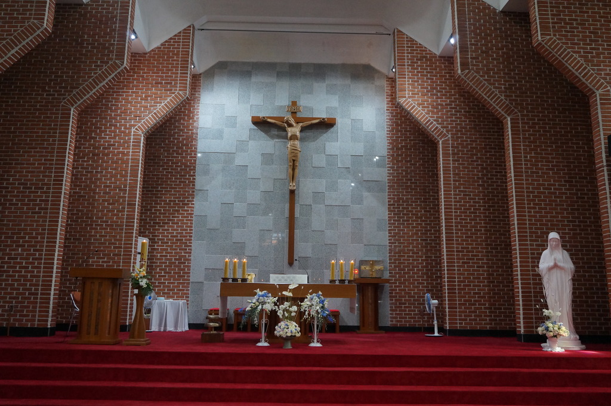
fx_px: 509
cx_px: 306
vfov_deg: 43.5
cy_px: 203
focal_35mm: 30
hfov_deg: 62.0
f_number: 4
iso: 2000
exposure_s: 1/160
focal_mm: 20
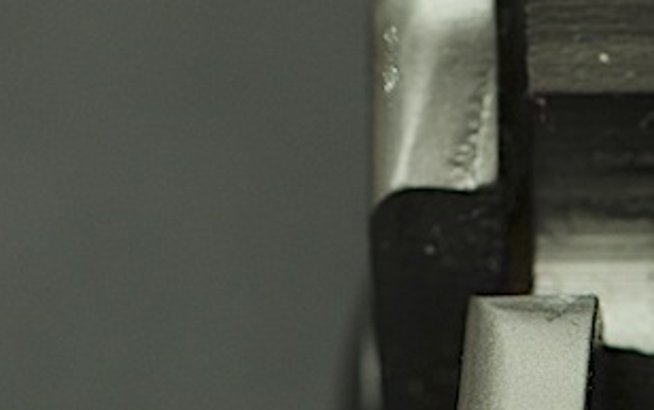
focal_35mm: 416
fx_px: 7426
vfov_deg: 3.2
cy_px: 139
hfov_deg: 5.0
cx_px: 569
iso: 200
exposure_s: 1/100
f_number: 10
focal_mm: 105
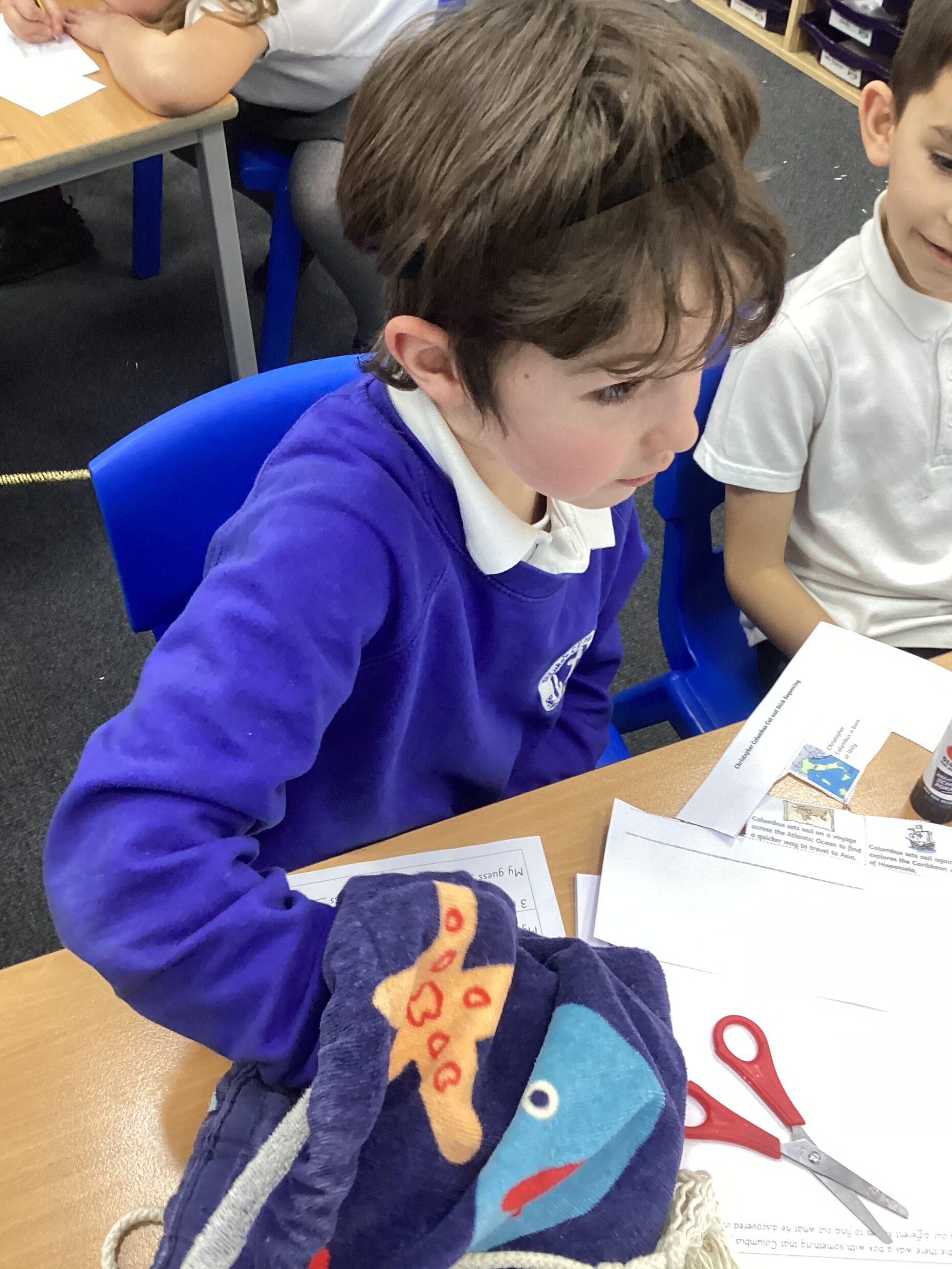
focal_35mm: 32
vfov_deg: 56.8
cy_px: 628
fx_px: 1173
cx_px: 467
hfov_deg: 44.2
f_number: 2.4
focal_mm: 3.3
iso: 200
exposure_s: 1/50
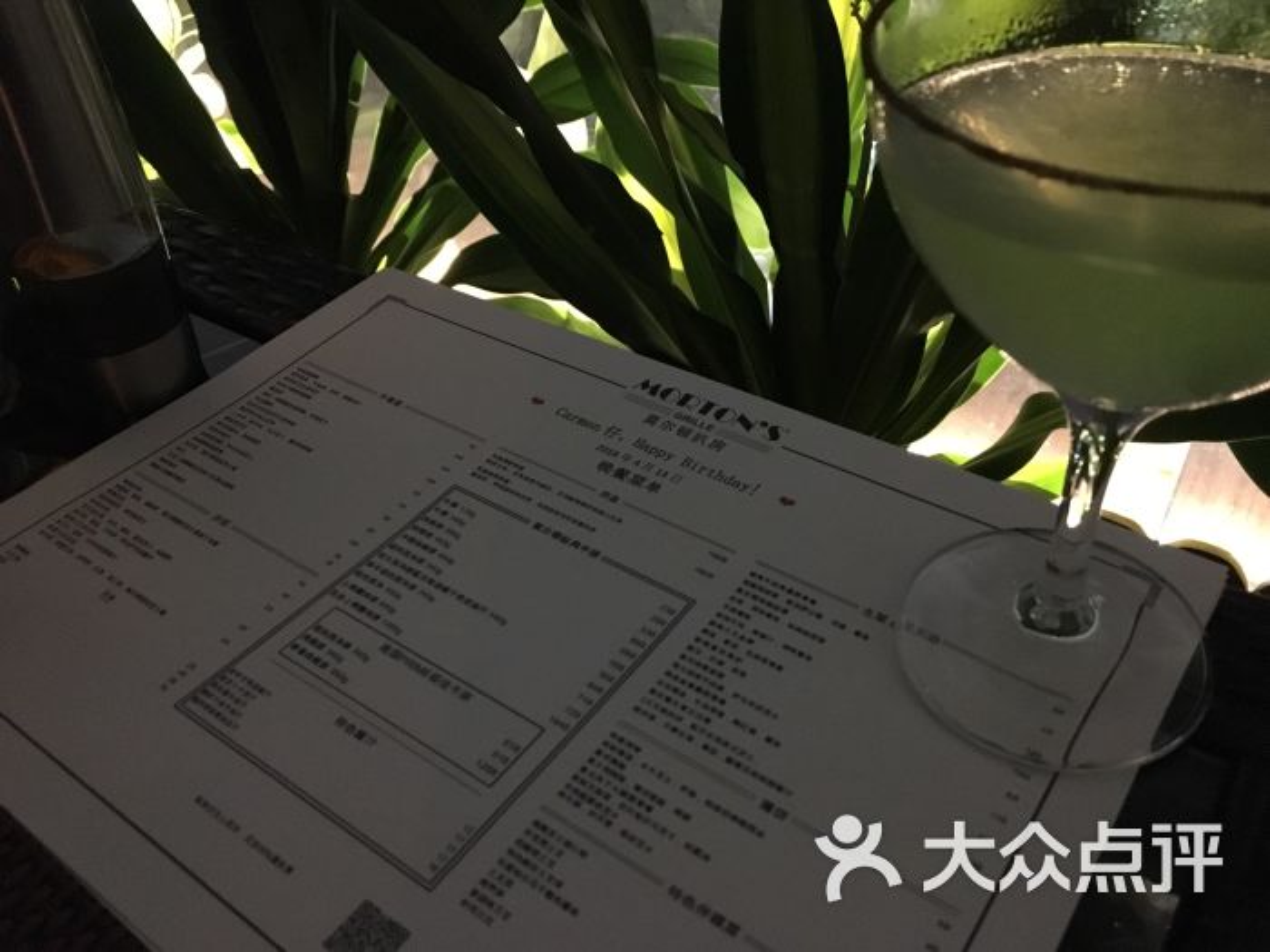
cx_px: 635
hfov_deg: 61.7
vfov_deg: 48.2
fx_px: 1064
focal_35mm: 29
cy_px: 476
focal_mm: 4.15
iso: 1250
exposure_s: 1/17
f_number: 2.2
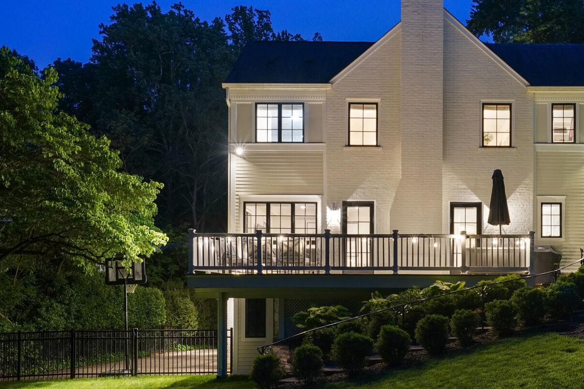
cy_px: 172
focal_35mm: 40
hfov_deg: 47.2
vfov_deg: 33.3
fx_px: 649
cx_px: 414
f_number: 4
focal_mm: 28
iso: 1000
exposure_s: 1.3
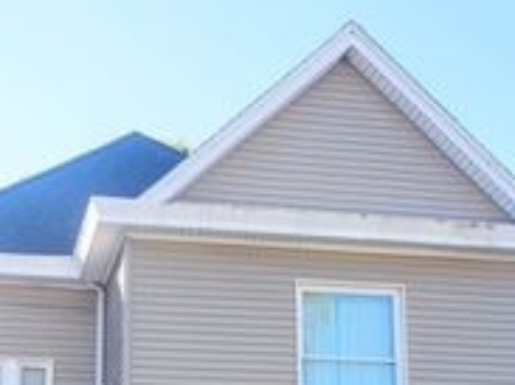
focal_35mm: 93
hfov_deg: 21.0
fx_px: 1383
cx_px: 138
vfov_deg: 15.3
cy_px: 471
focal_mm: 17
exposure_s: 1/200
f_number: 5.6
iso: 200
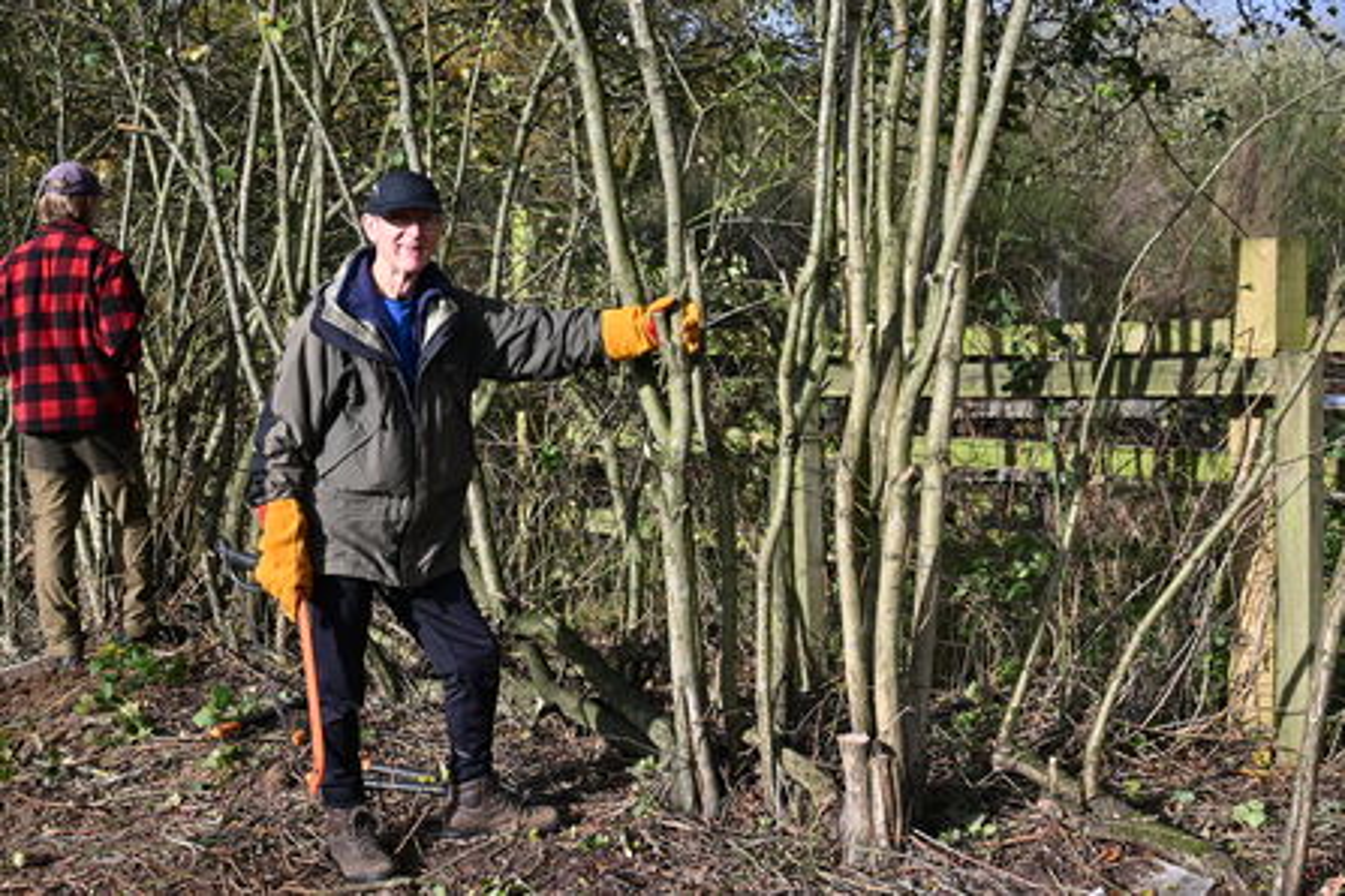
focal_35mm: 47
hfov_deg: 41.7
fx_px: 1765
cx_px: 672
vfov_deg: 28.5
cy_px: 448
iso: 200
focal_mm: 31.5
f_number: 5.6
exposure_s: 1/640
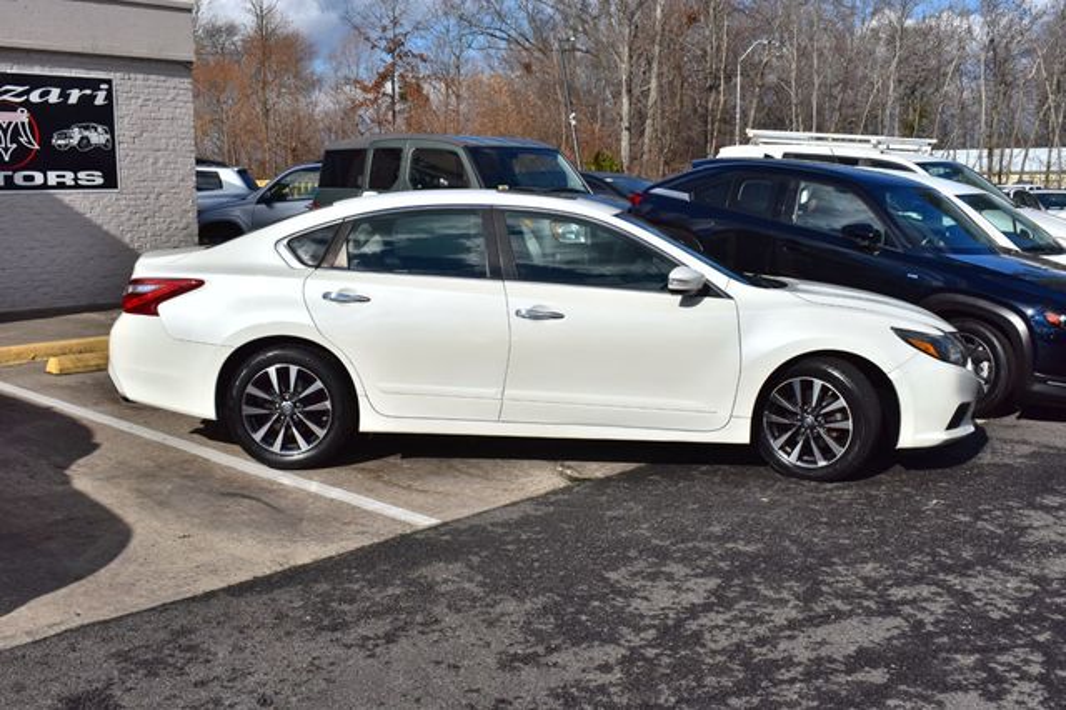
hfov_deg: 51.3
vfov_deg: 35.5
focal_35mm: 38
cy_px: 355
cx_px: 533
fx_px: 1110
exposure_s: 1/1000
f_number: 13
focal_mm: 25
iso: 200
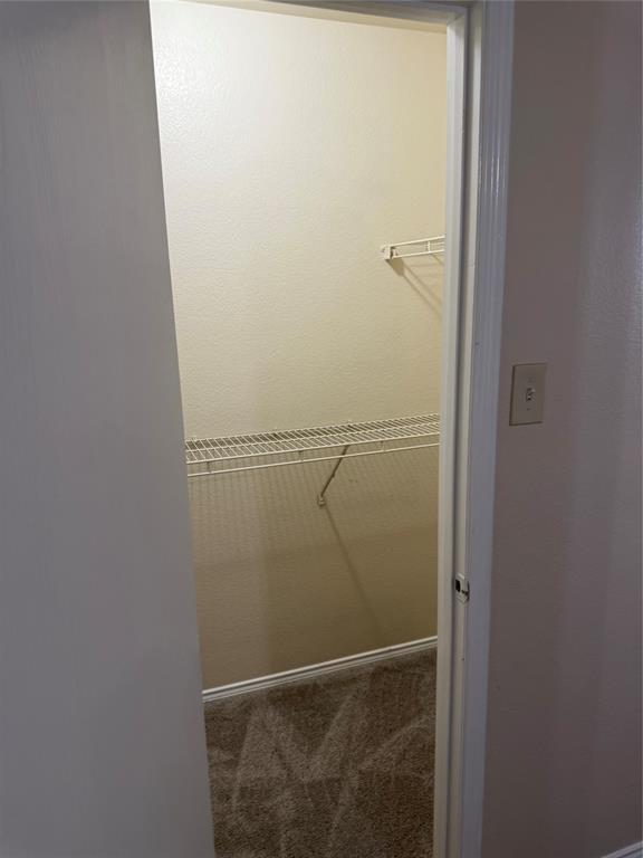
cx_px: 322
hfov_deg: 56.8
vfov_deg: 71.6
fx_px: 594
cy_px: 429
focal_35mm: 24
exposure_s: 1/60
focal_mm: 6.76
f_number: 1.78
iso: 125
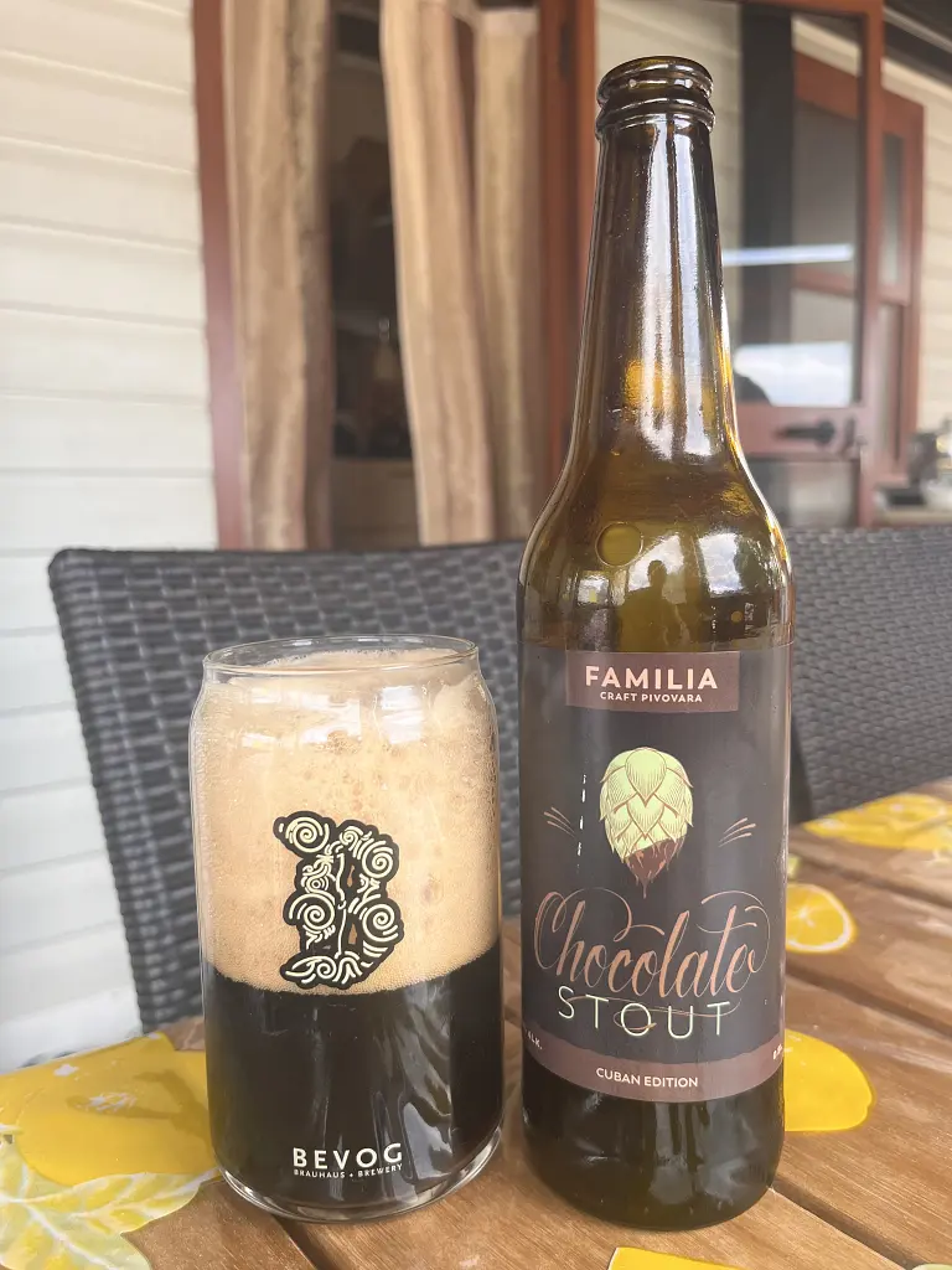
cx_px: 476
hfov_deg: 53.1
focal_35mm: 26
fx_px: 953
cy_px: 635
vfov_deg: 67.3
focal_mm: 5.1
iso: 64
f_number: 1.6
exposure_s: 1/122
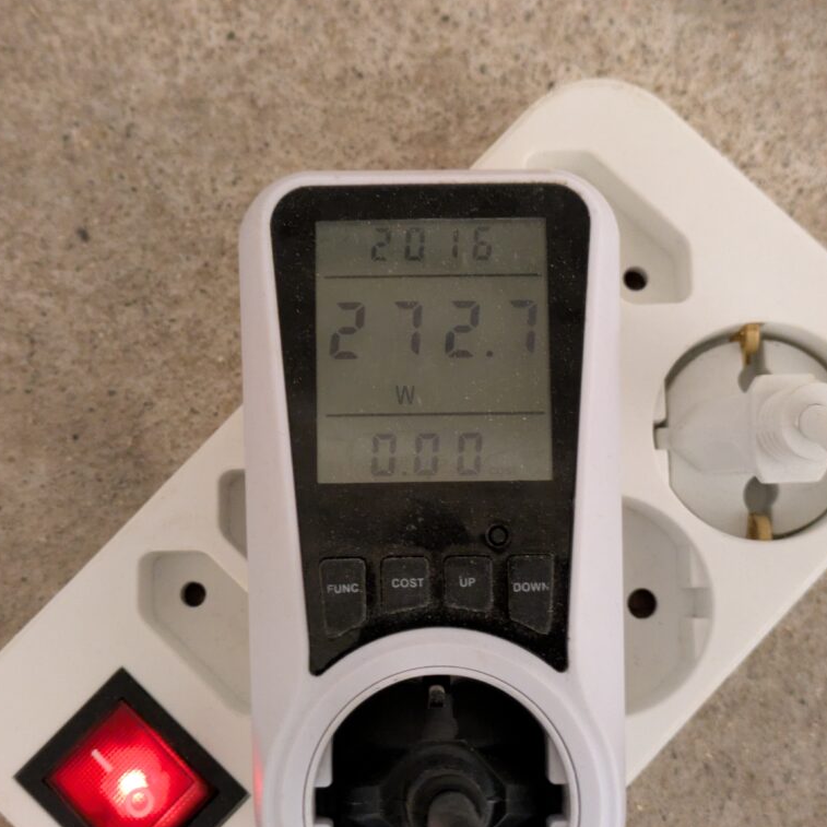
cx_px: 441
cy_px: 412
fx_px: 1649
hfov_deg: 28.2
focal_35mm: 61
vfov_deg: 28.2
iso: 587
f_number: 1.89
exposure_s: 1/25
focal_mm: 5.43
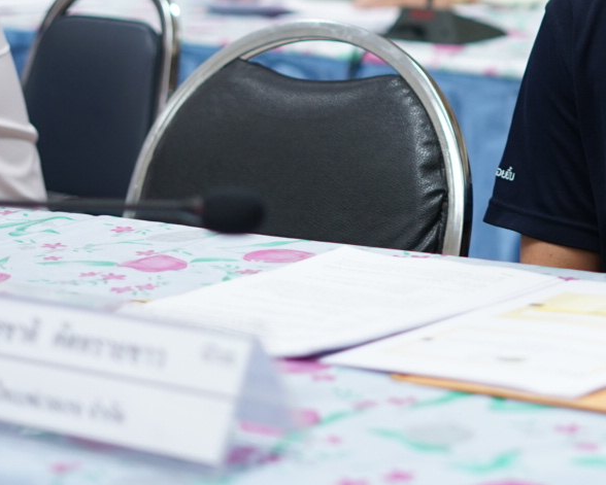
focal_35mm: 129
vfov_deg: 11.8
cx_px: 581
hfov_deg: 14.7
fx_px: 2315
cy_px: -38
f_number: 2
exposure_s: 1/100
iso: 400
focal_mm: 50
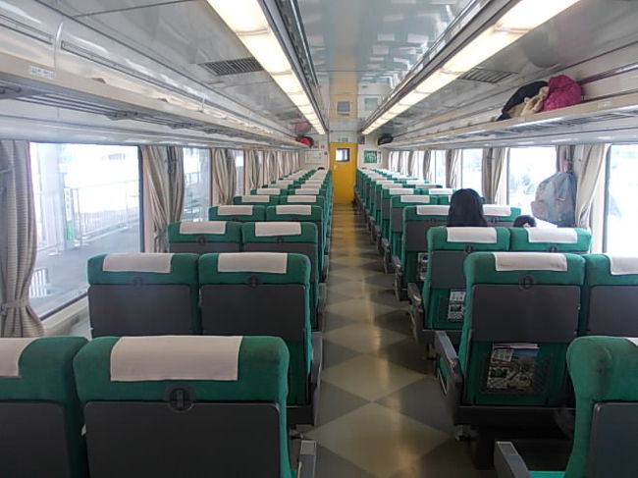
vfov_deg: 49.7
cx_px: 319
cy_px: 239
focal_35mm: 28
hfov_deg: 63.5
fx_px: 516
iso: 80
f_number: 2.7
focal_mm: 4
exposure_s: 1/50
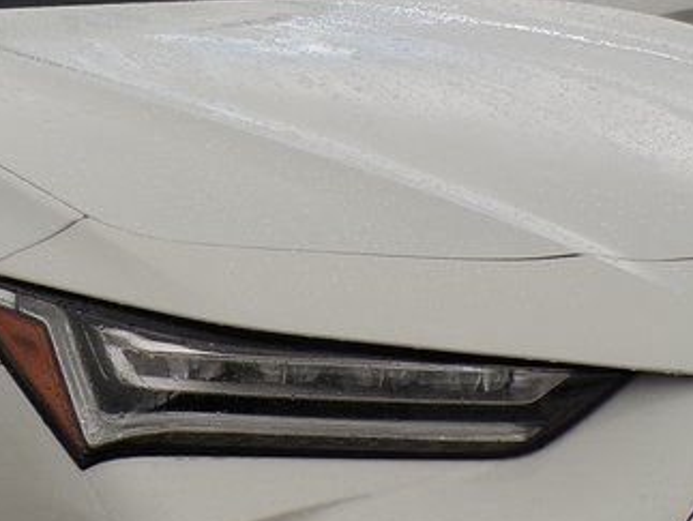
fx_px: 1523
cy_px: 360
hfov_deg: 25.4
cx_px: 189
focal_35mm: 76
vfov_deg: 19.3
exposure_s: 1/400
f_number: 4.4
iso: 100
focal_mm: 4.3
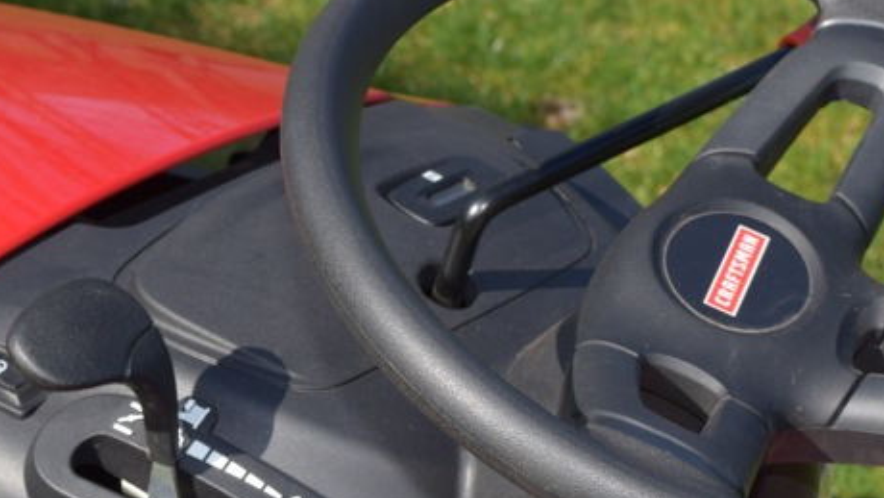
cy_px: 349
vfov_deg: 9.9
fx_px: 2884
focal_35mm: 123
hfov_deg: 17.4
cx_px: 413
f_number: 9
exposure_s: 1/200
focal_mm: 36
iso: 100
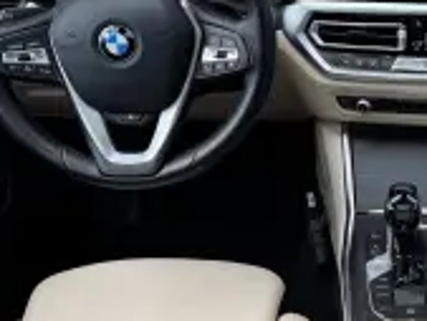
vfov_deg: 28.6
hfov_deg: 35.0
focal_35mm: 51
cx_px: 397
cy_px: 157
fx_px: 630
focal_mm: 6.76
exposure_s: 1/152
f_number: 1.78
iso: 64
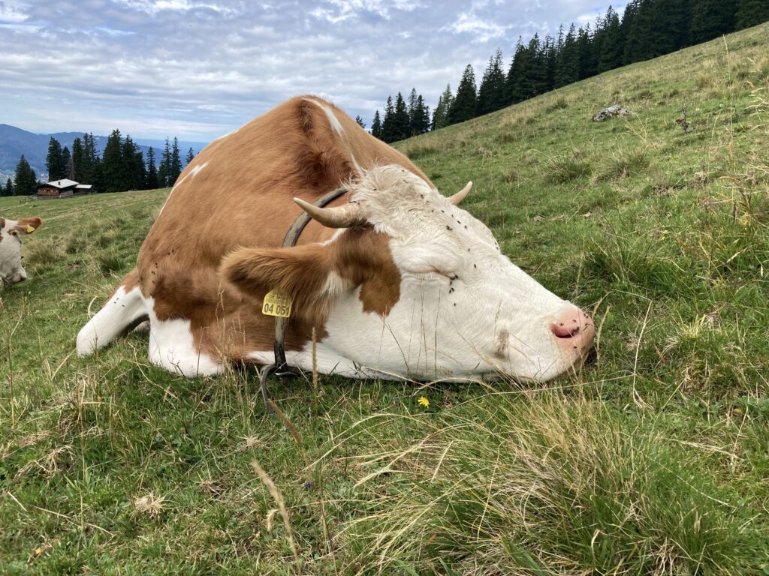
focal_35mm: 28
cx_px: 384
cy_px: 288
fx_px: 622
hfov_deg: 63.4
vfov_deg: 49.7
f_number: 1.8
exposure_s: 1/1715
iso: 20
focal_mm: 3.99
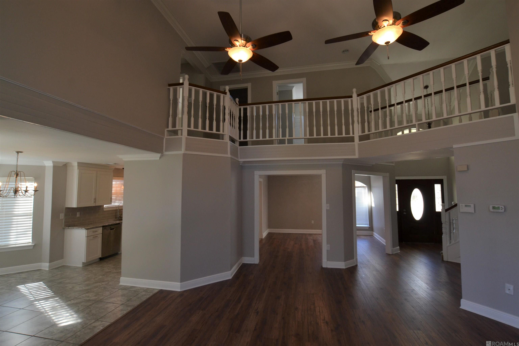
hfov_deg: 100.4
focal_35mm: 15
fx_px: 216
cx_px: 260
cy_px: 173
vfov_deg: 77.3
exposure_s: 1/60
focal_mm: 10
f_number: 7.1
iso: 400
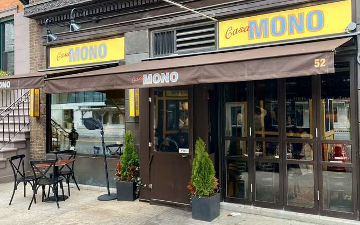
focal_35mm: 33
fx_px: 324
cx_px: 201
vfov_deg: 38.3
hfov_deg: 58.0
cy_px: 104
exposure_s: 1/121
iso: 64
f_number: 1.6
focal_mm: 5.1
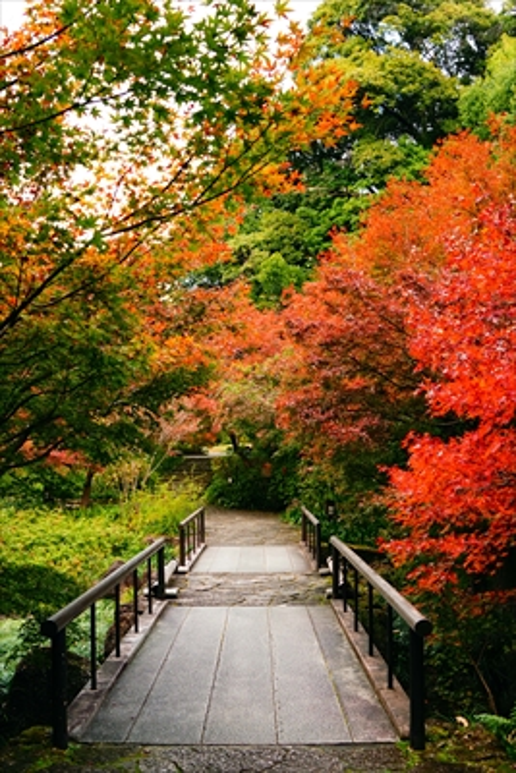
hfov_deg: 36.9
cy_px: 386
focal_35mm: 36
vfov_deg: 53.1
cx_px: 258
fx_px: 773
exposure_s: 1/80
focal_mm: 24
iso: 200
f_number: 5
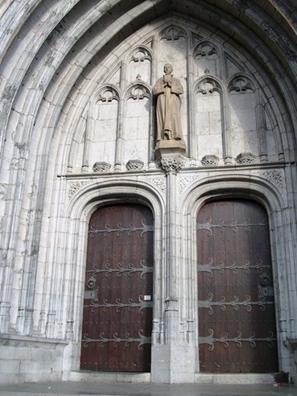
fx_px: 446
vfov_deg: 47.6
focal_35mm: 39
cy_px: 162
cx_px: 165
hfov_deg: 36.8
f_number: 2.9
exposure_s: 1/500
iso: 80
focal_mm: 5.7
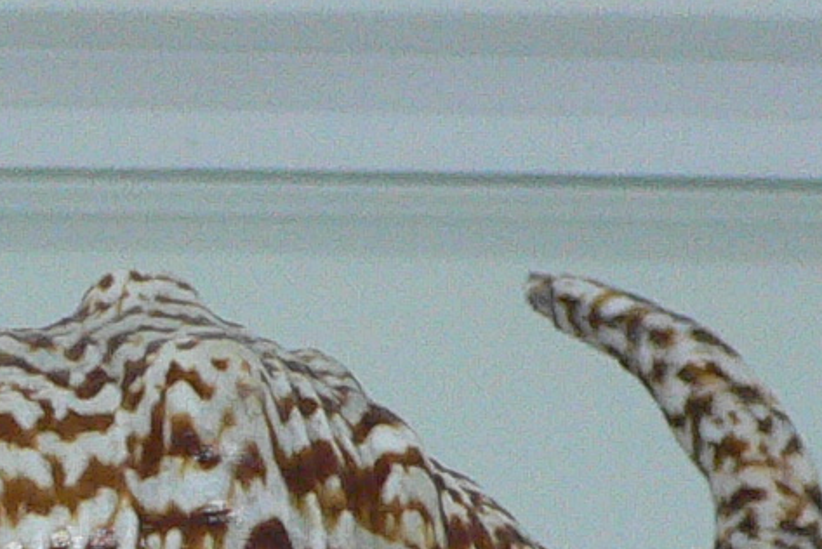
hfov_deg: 13.0
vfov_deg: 8.7
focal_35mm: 155
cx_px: -28
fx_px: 3541
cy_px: 820
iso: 200
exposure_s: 1/60
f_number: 2.8
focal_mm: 4.6
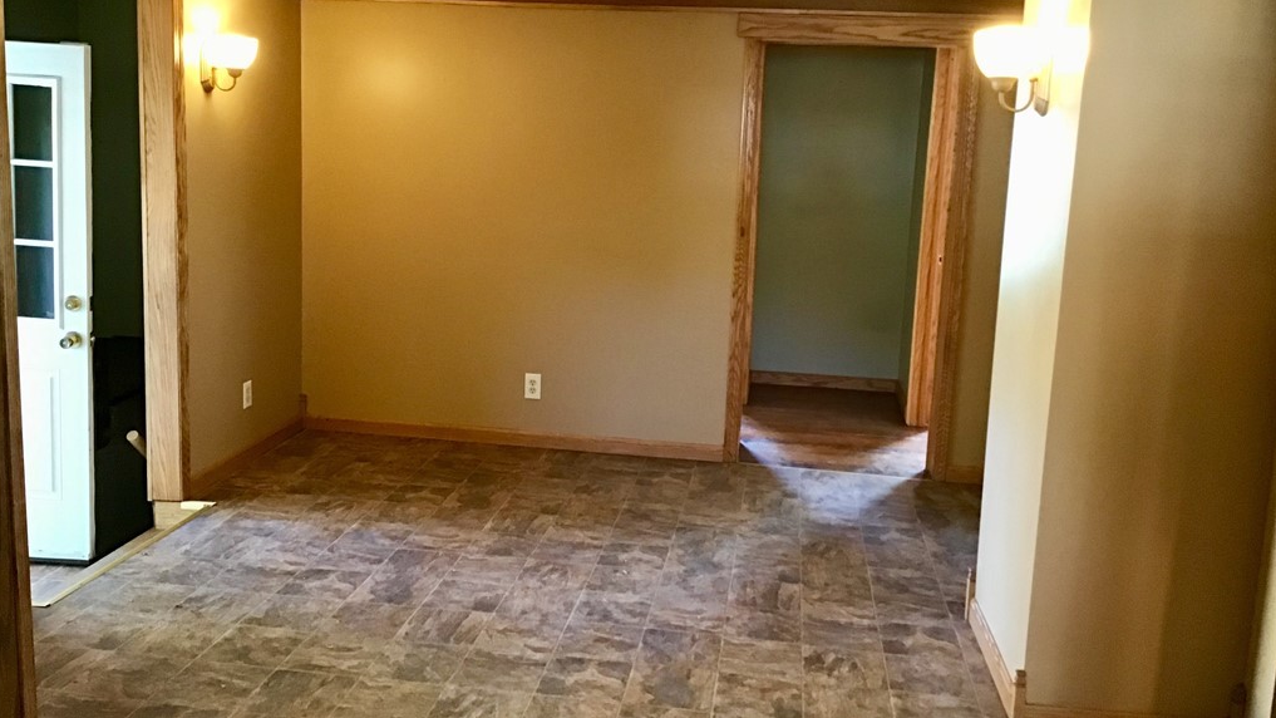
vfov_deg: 34.6
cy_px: 319
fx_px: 1150
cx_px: 636
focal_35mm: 34
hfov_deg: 58.0
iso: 200
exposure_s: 1/17
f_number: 2.4
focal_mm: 3.3
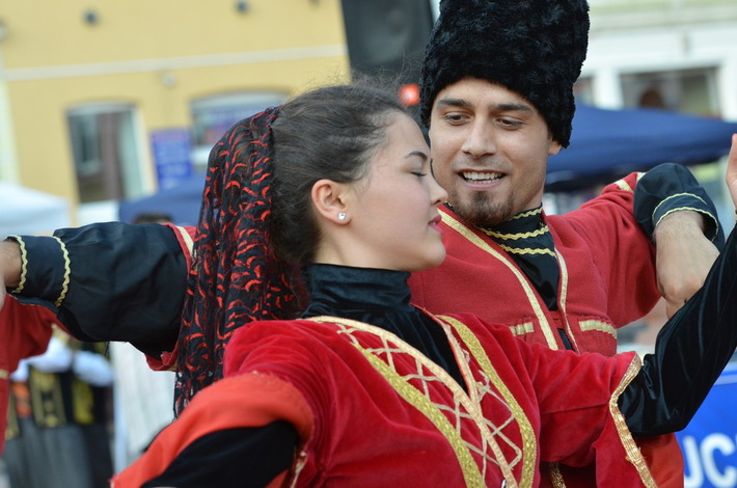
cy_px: 244
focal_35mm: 129
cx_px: 368
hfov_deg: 15.9
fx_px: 2635
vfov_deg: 10.6
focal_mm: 86
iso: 800
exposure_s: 1/1000
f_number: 5
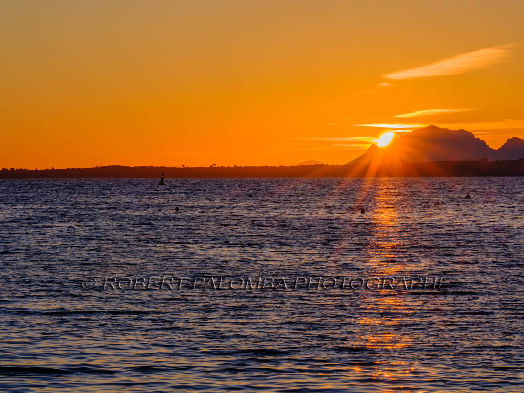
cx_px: 262
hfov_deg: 13.4
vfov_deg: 10.1
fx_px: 2225
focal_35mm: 147
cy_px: 196
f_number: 32
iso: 320
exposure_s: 1/25
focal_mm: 186.3
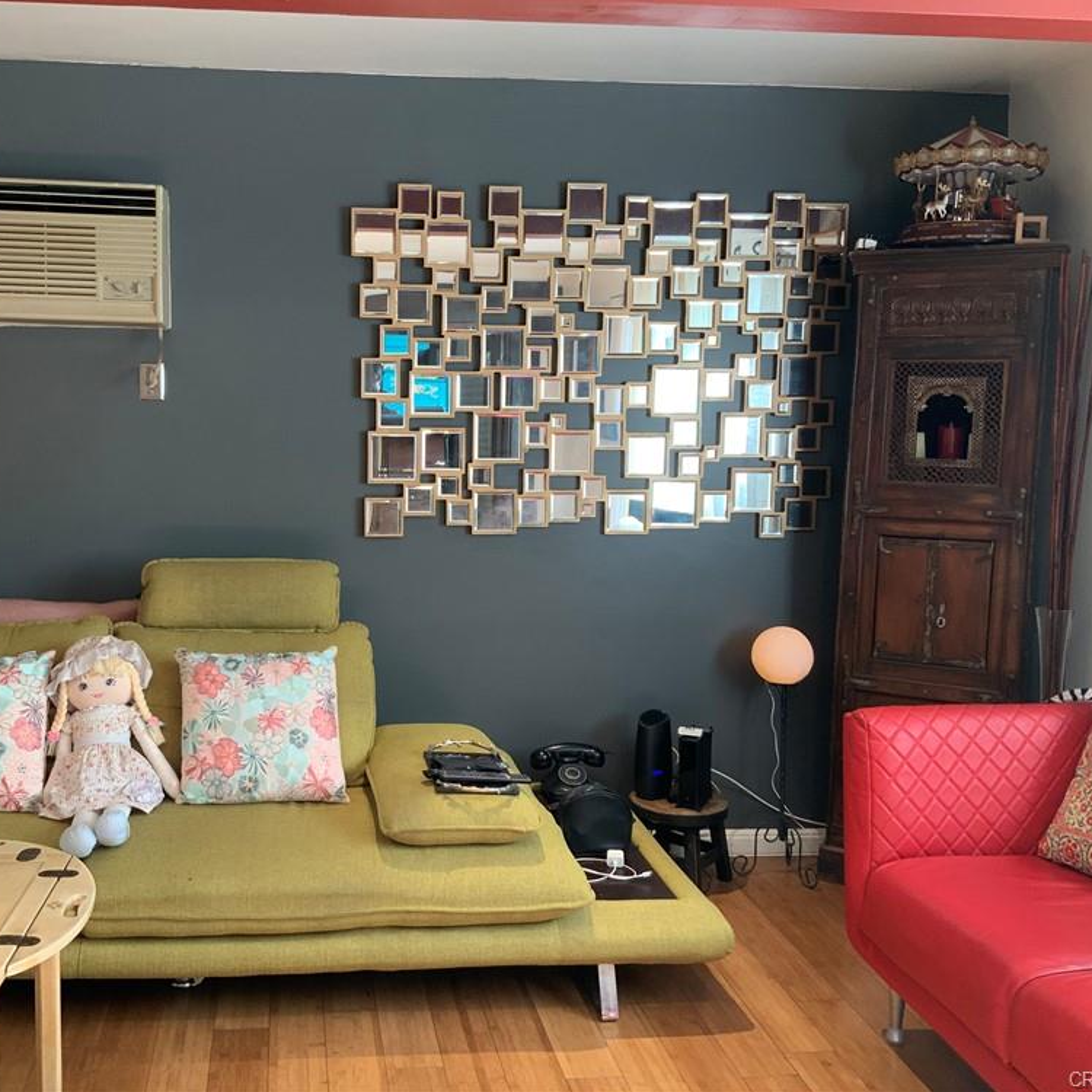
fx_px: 1249
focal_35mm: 35
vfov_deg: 47.2
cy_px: 534
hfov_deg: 46.7
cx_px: 397
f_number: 1.8
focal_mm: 3
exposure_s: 1/60
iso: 80
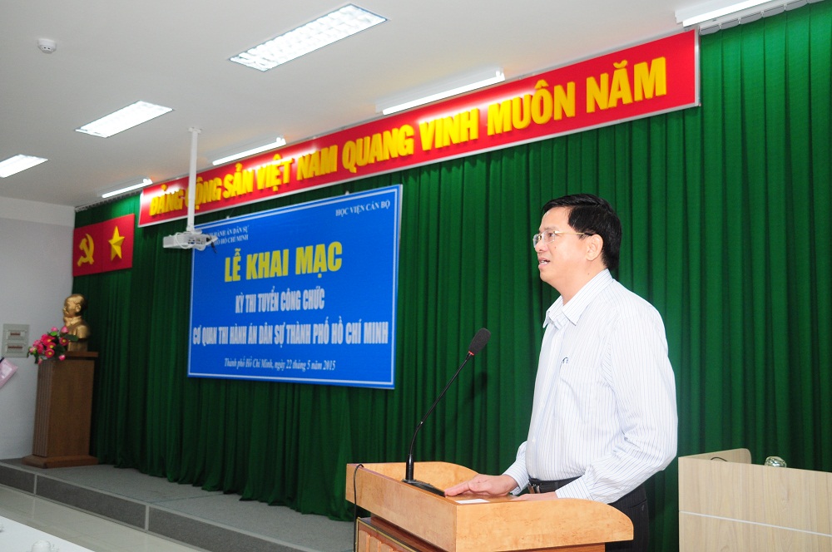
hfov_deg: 57.3
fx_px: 762
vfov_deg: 39.9
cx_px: 416
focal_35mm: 33
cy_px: 276
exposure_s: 1/200
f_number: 3.8
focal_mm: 22
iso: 640
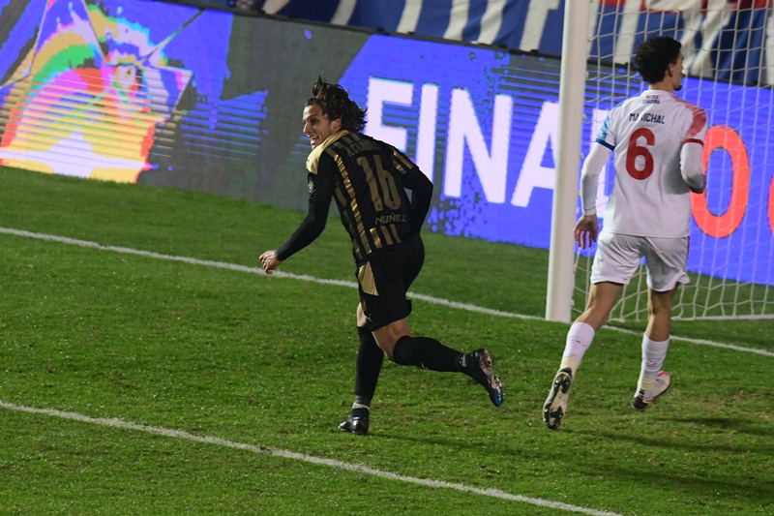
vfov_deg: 2.3
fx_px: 12897
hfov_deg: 3.4
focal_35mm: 600
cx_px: 387
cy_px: 258
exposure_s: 1/1000
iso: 4500
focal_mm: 400
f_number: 4.5
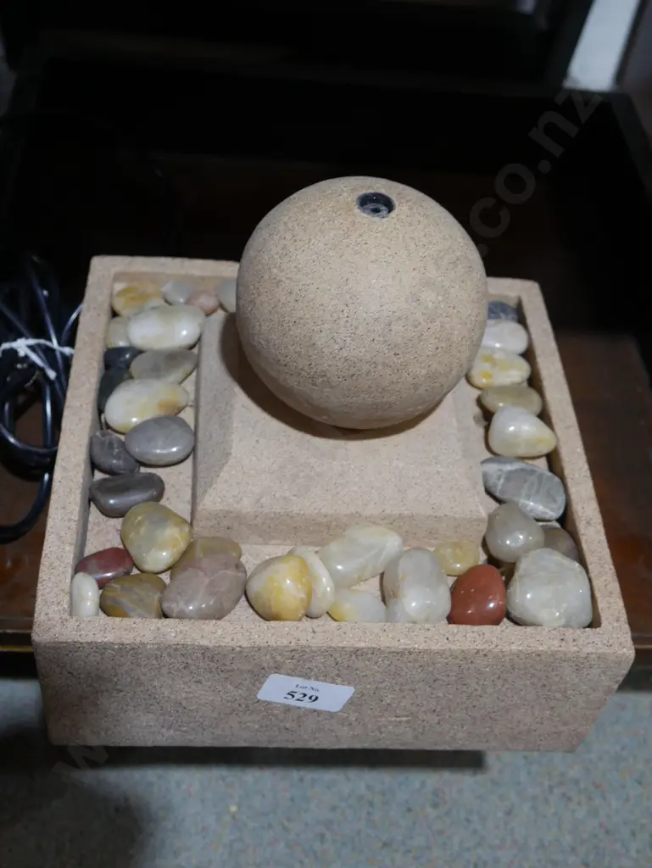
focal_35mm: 44
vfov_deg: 42.9
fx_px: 1104
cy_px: 434
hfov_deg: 32.9
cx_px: 326
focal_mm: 22
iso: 500
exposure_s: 1/60
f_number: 4.7
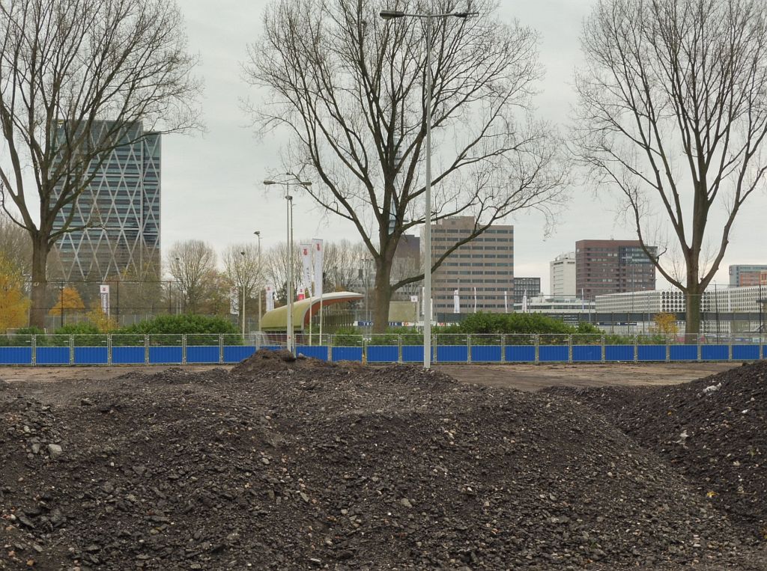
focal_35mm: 58
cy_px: 286
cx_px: 384
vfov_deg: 25.1
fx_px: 1282
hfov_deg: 33.3
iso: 100
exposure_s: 1/100
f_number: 4.7
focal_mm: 10.3
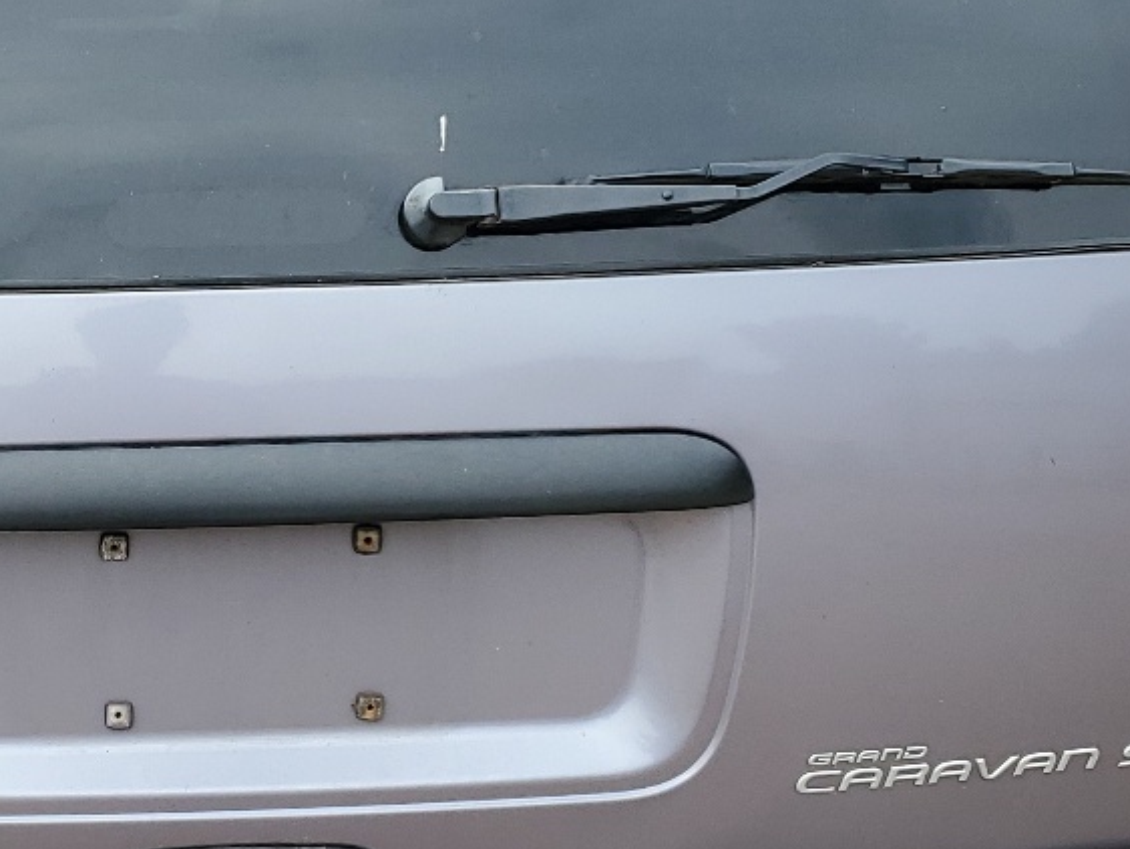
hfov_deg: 25.8
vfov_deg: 19.9
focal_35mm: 74
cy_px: 461
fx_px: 2417
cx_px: 223
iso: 50
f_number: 1.5
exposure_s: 1/909
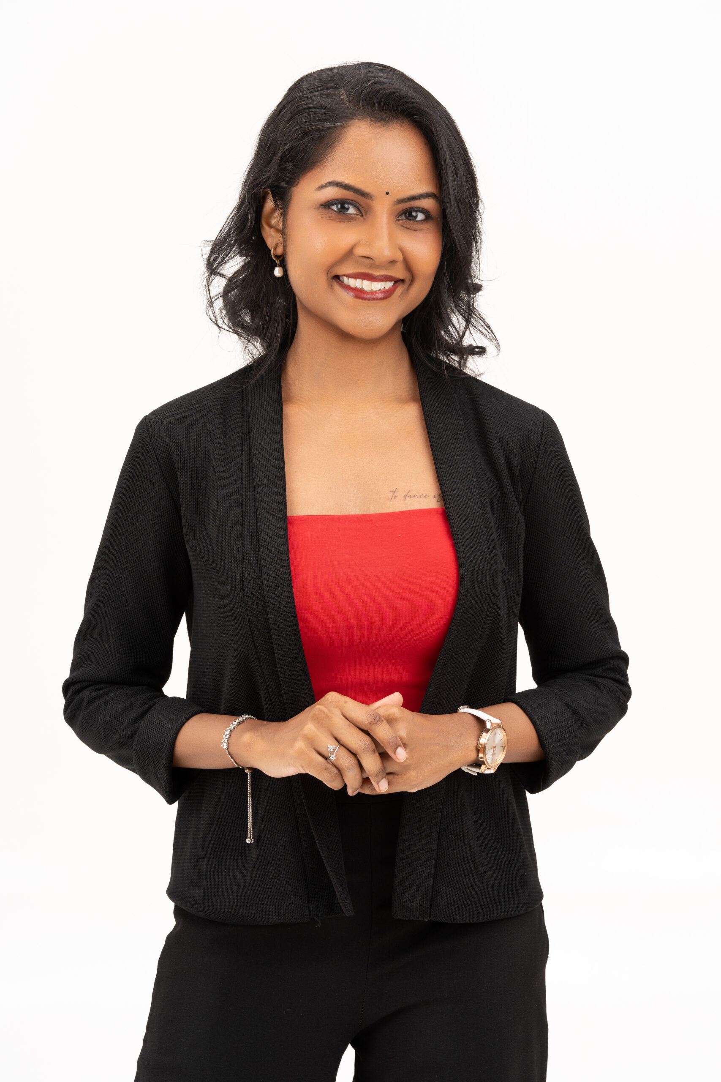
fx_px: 3154
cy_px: 541
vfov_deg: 19.5
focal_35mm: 105
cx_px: 360
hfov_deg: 13.0
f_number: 8
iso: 200
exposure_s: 1/125
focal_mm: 105
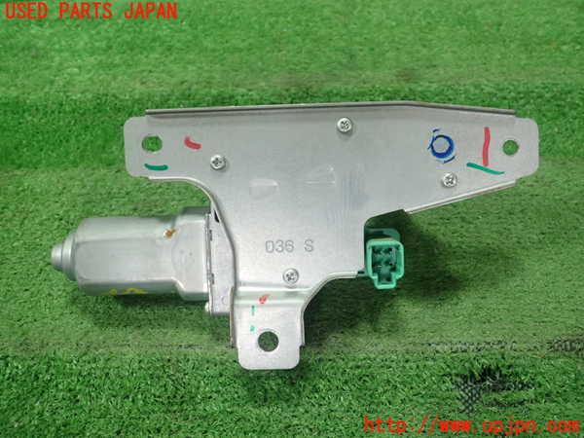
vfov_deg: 46.8
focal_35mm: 30
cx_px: 292
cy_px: 219
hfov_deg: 60.0
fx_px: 506
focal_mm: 5.5
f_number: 2.3
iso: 250
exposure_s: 1/125
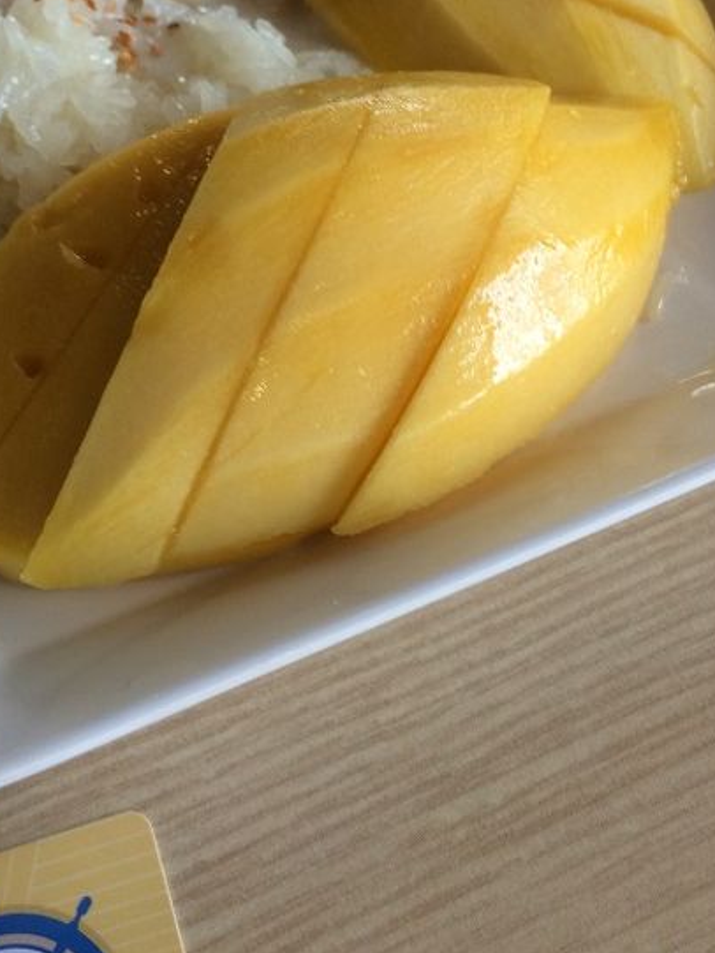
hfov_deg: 30.1
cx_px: 266
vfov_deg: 38.5
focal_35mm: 48
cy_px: 225
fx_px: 1321
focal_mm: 4.12
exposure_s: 1/120
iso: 64
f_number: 2.2
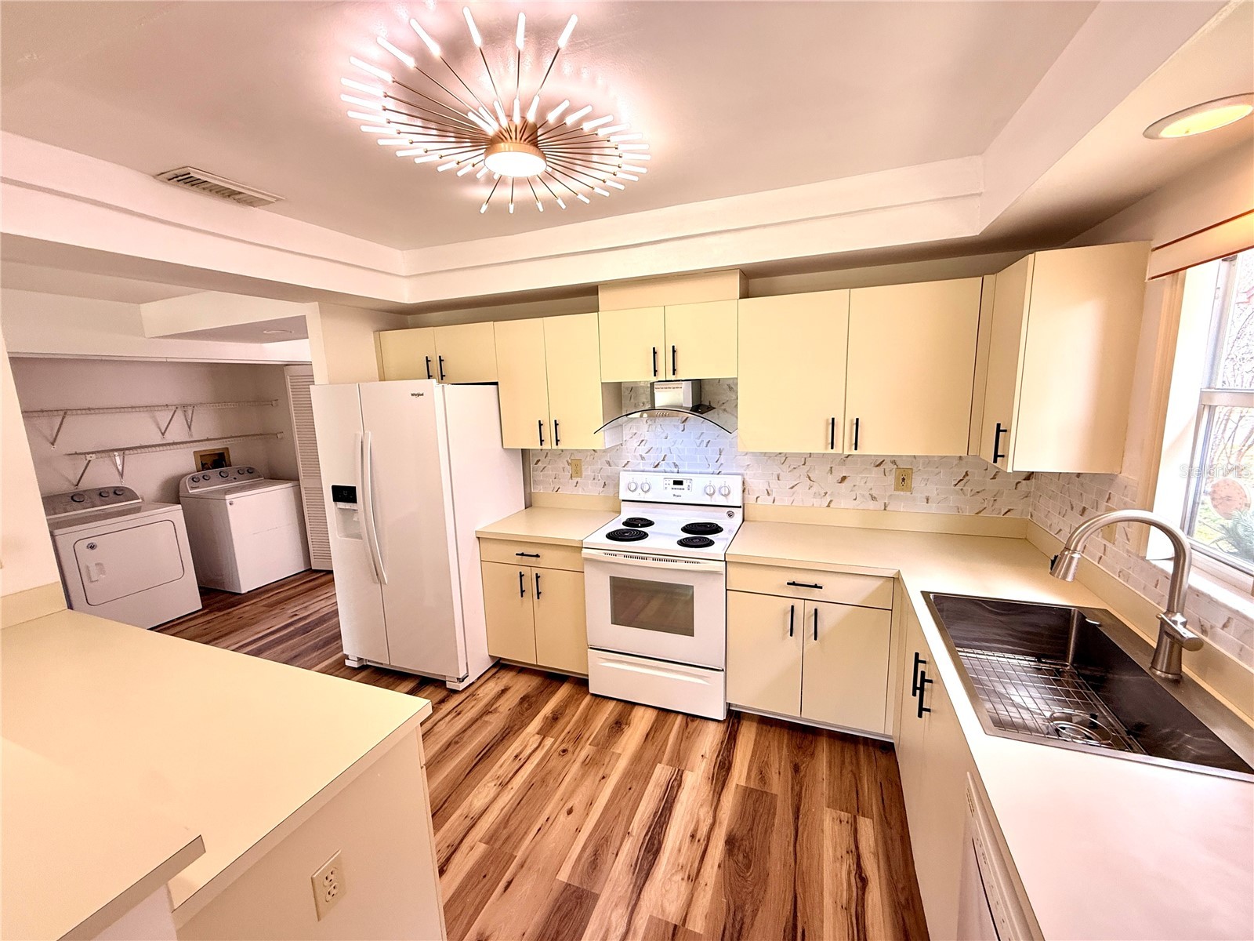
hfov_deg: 102.1
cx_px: 627
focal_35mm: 14
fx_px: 507
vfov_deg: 85.7
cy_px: 470
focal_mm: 2.22
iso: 100
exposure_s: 1/99
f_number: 2.2
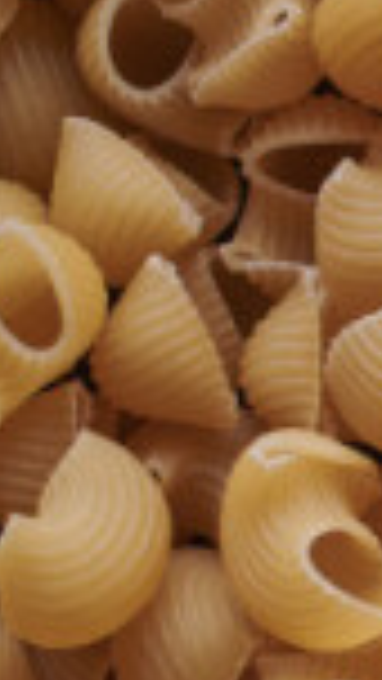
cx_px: 1564
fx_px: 4985
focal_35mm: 277
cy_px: 707
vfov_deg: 7.7
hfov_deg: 4.1
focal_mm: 50
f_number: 8
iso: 160
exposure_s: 1/100
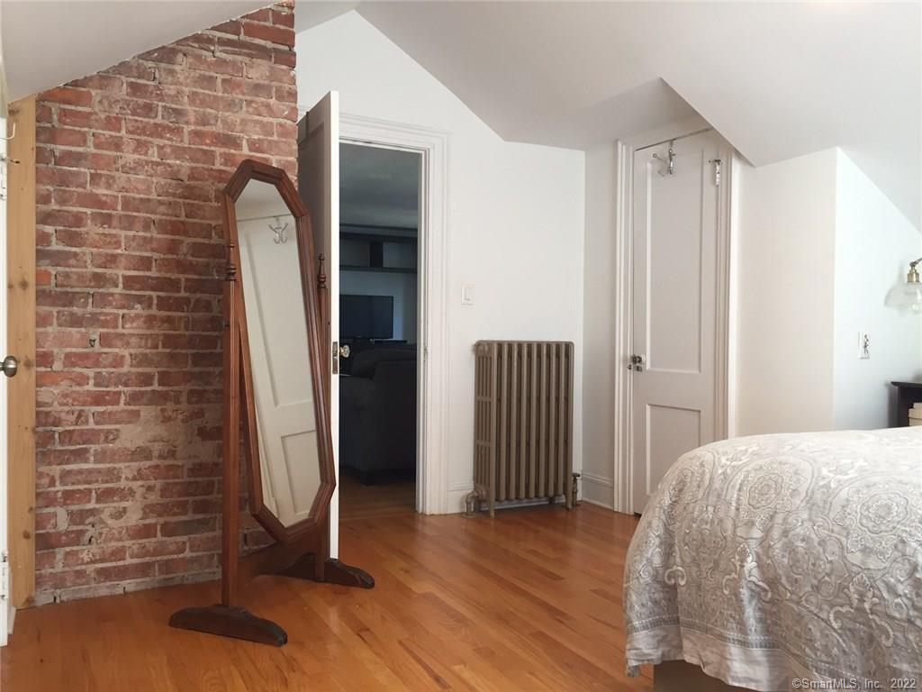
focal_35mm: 29
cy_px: 346
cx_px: 461
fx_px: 772
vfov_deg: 48.2
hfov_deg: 61.7
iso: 64
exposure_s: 1/30
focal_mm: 4.15
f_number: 2.2
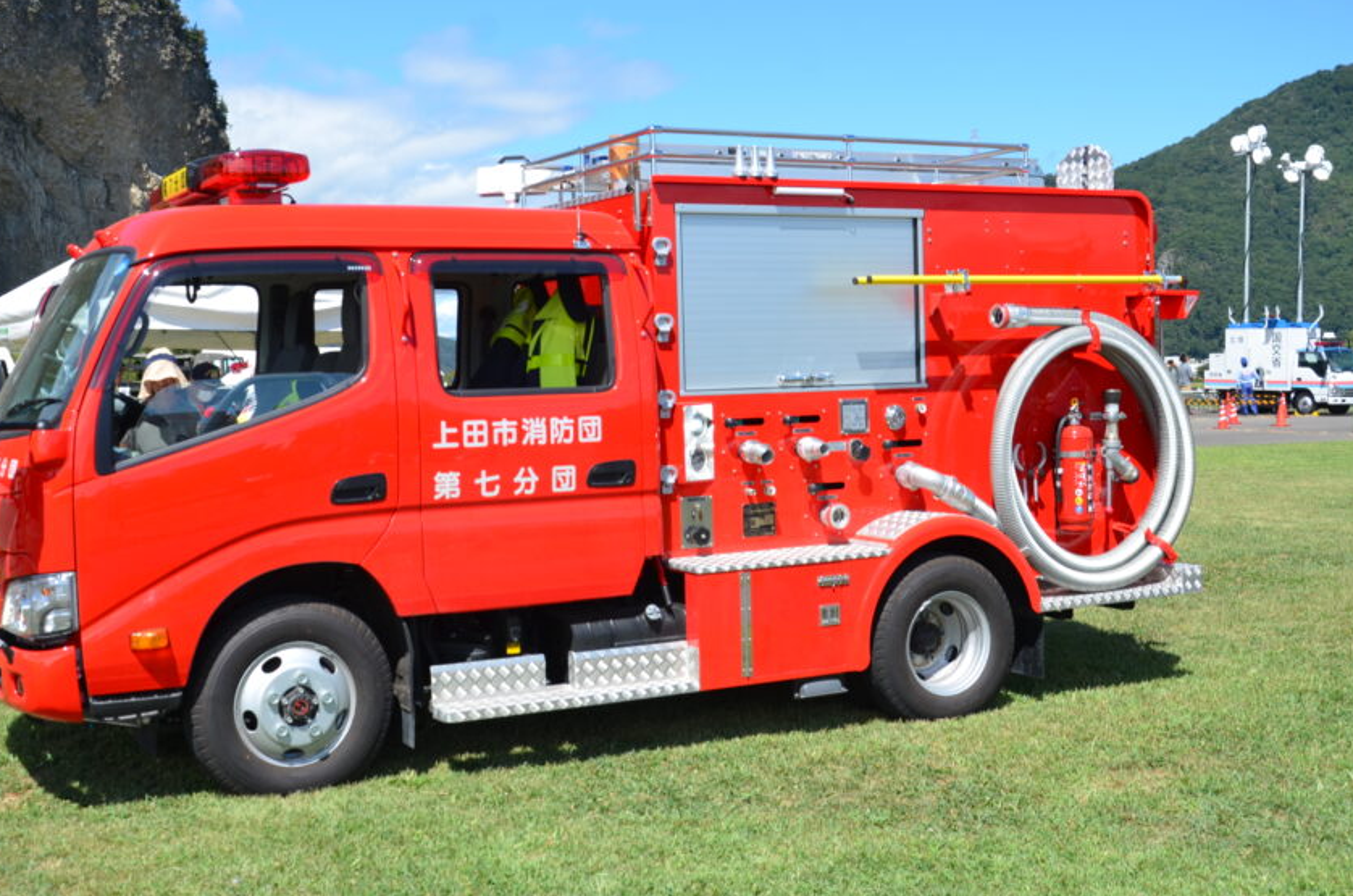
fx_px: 1650
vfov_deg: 30.3
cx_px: 570
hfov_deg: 44.4
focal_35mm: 44
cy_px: 384
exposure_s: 1/250
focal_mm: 24
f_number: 8
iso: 100
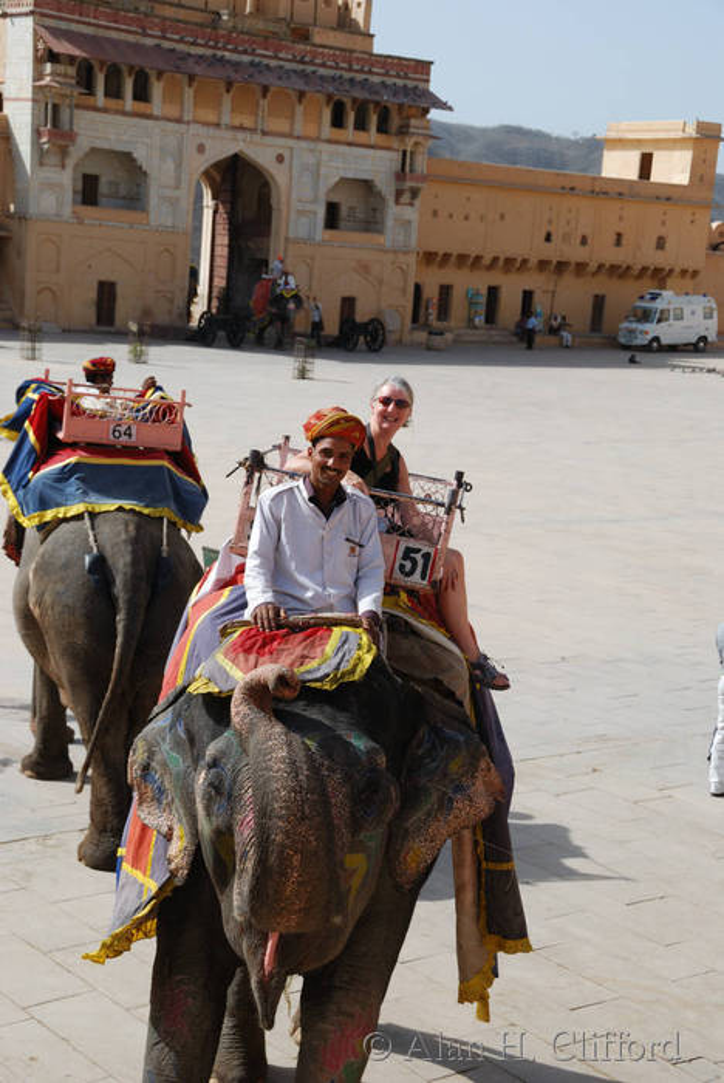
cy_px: 542
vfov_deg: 33.4
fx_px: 1806
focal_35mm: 60
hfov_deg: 22.7
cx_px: 362
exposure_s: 1/320
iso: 100
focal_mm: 40
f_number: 6.3
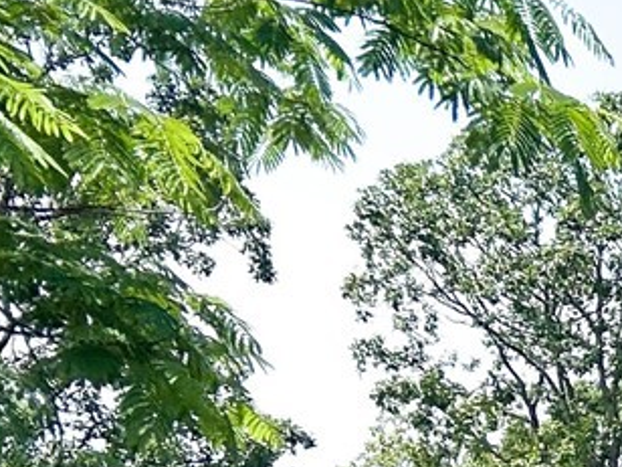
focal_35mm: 162
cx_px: 1747
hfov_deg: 9.8
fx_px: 2911
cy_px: 976
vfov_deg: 8.6
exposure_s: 1/2571
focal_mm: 5.7
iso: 50
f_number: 1.5
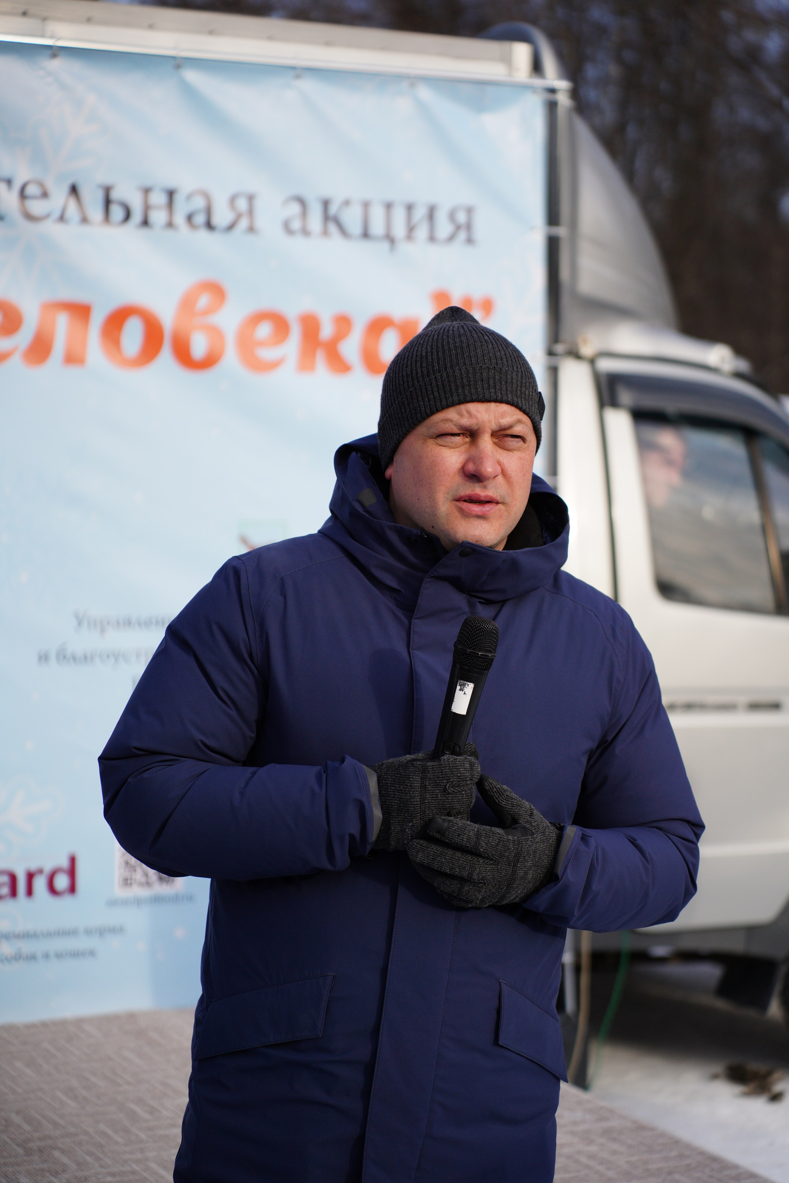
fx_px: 2465
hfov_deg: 18.2
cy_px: 592
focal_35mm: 75
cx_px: 394
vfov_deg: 27.0
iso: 400
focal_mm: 75
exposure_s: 1/3200
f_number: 2.8
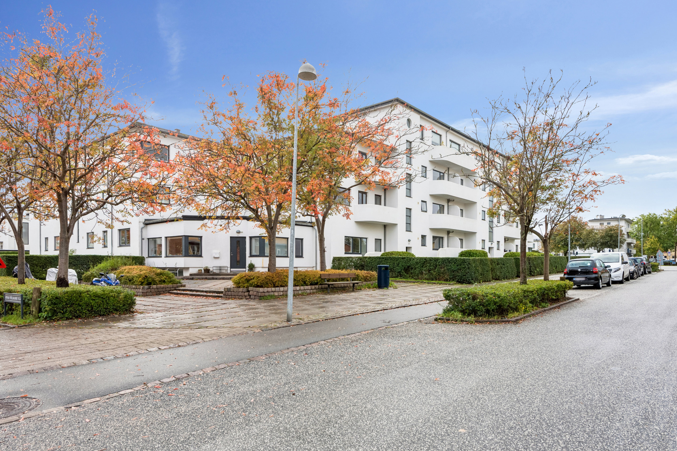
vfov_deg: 55.1
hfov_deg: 76.1
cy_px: 229
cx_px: 343
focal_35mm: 23
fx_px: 432
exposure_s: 1/125
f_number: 13
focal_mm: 22
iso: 320
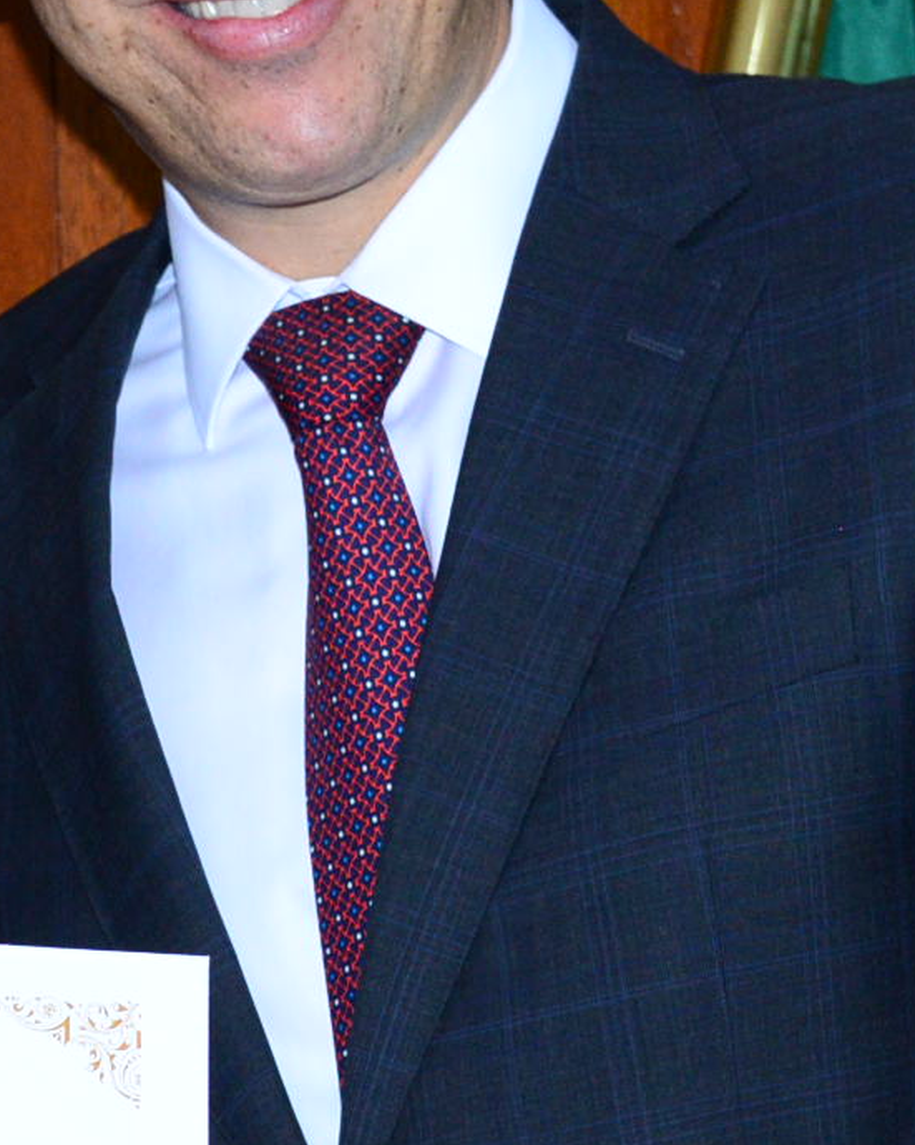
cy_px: 731
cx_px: -683
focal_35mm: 254
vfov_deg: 7.6
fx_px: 8600
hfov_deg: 6.0
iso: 2000
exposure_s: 1/125
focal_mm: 62
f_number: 5.6
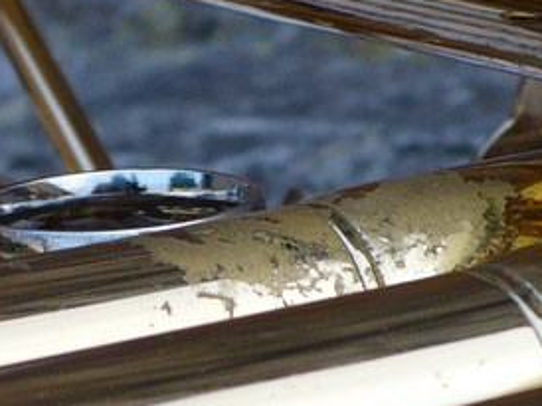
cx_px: 327
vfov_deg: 9.1
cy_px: 171
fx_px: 2534
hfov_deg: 12.2
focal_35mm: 162
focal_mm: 6.1
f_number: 2.8
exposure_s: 1/30
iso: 100
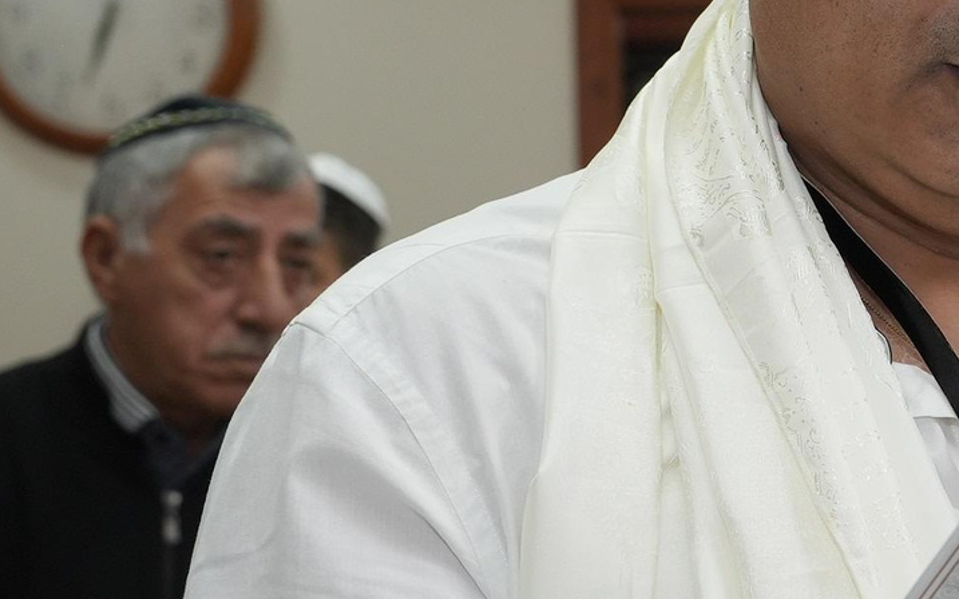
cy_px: 269
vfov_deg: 9.2
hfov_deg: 13.8
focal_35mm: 142
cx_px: 1458
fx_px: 3711
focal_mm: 39
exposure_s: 1/50
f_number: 5
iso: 640
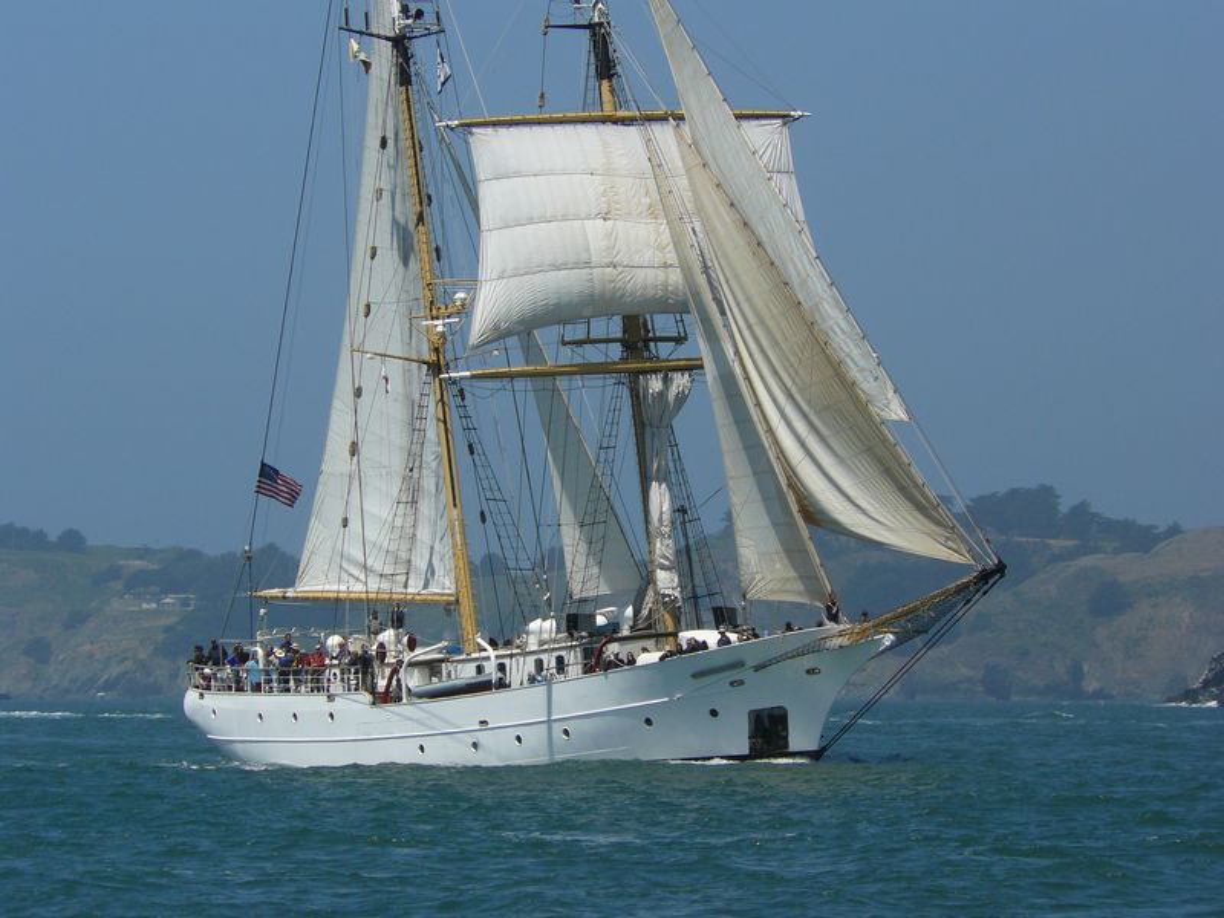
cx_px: 612
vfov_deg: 5.6
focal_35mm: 264
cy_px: 459
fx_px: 9335
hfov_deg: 7.5
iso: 100
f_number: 5.6
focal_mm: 44
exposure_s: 1/800
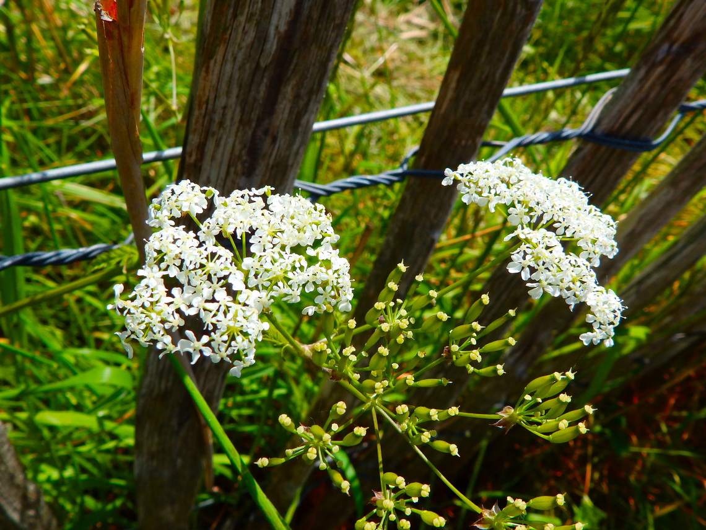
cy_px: 265
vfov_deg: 44.2
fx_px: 653
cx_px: 353
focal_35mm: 32
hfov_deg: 56.8
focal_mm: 5.7
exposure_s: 1/500
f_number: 4.5
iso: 80
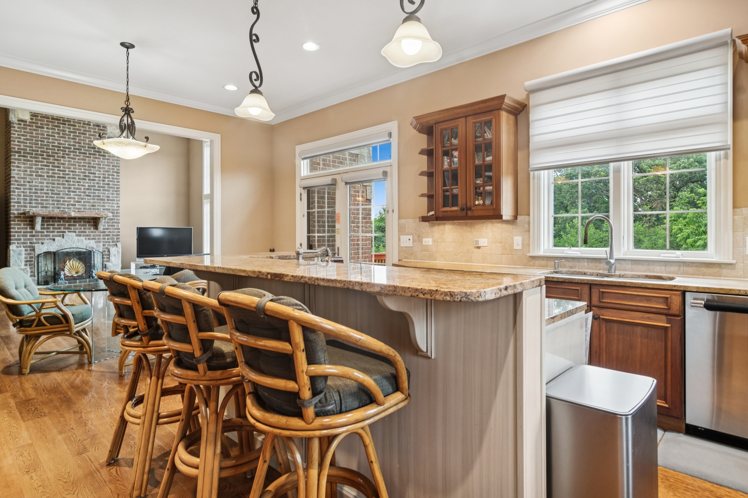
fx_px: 374
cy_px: 249
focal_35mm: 18
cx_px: 374
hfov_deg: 90.0
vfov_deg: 67.4
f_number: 8
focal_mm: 12
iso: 200
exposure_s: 1/10
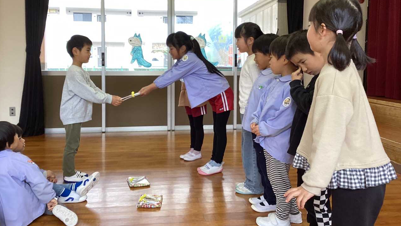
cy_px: 82
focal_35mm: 34
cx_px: 199
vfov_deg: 34.4
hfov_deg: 58.0
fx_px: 362
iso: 50
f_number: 2.4
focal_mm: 3.3
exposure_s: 1/50
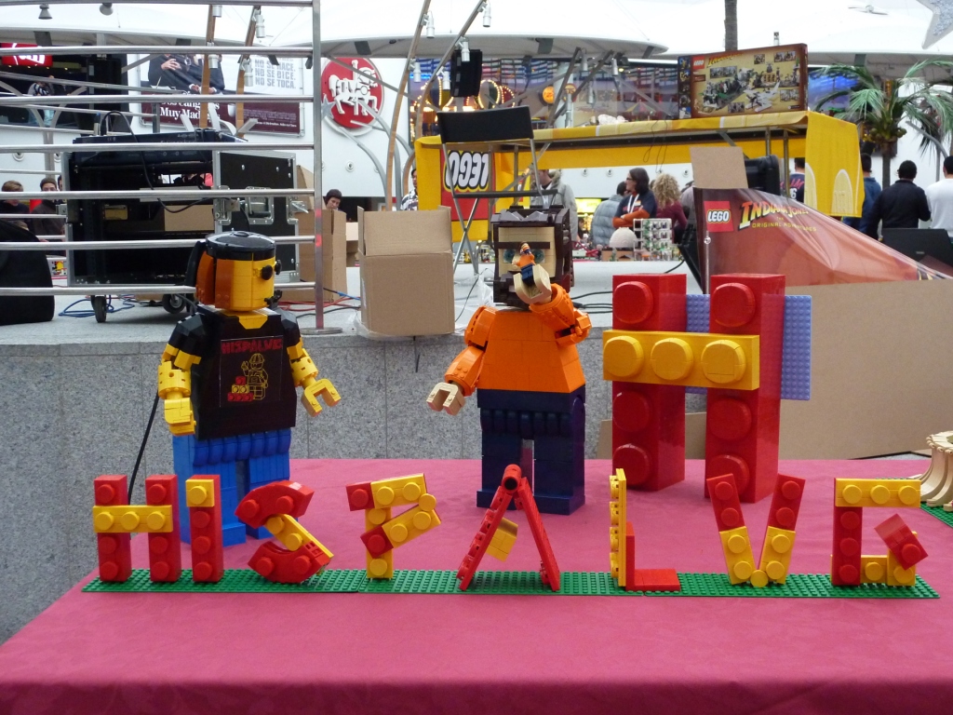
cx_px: 476
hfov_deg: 46.8
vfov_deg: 36.0
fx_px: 1101
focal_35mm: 40
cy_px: 358
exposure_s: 1/30
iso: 400
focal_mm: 6.5
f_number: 3.6
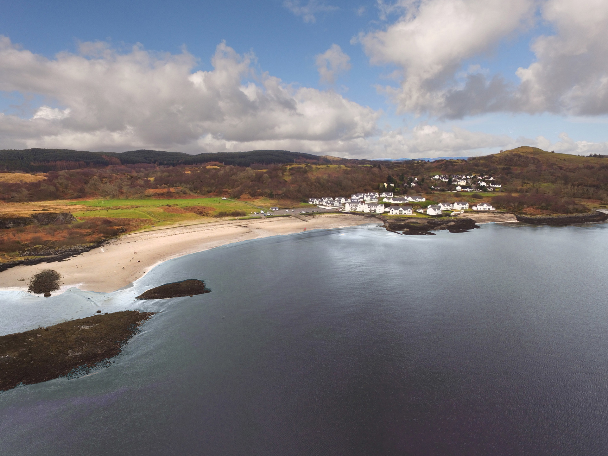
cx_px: 304
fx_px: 351
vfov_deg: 66.0
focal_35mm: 20
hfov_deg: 81.7
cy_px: 228
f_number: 2.8
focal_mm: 3.61
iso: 100
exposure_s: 1/266
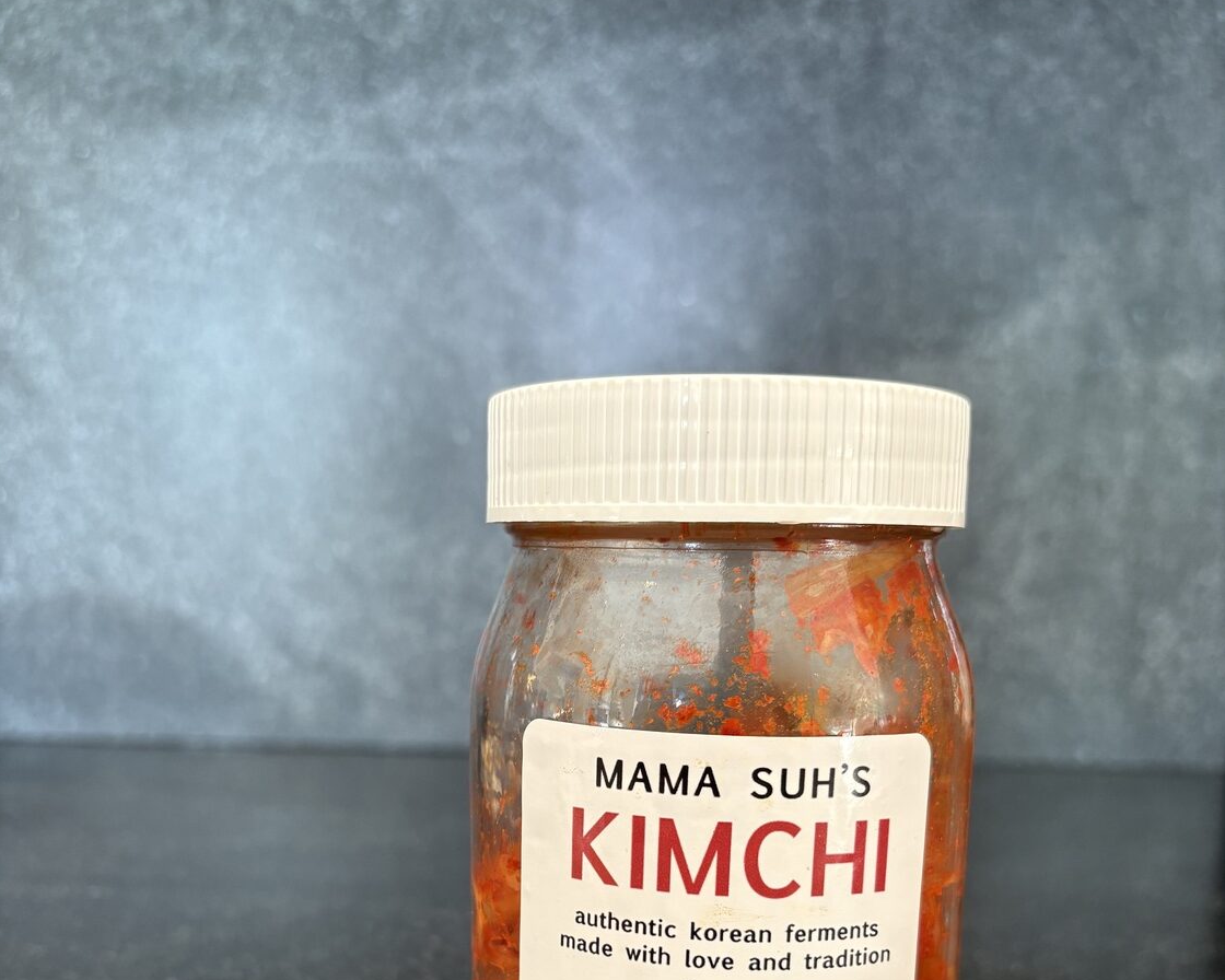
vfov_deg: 41.2
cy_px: 808
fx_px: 1233
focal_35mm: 34
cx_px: 612
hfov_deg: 52.8
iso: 125
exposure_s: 1/60
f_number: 1.6
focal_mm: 5.96
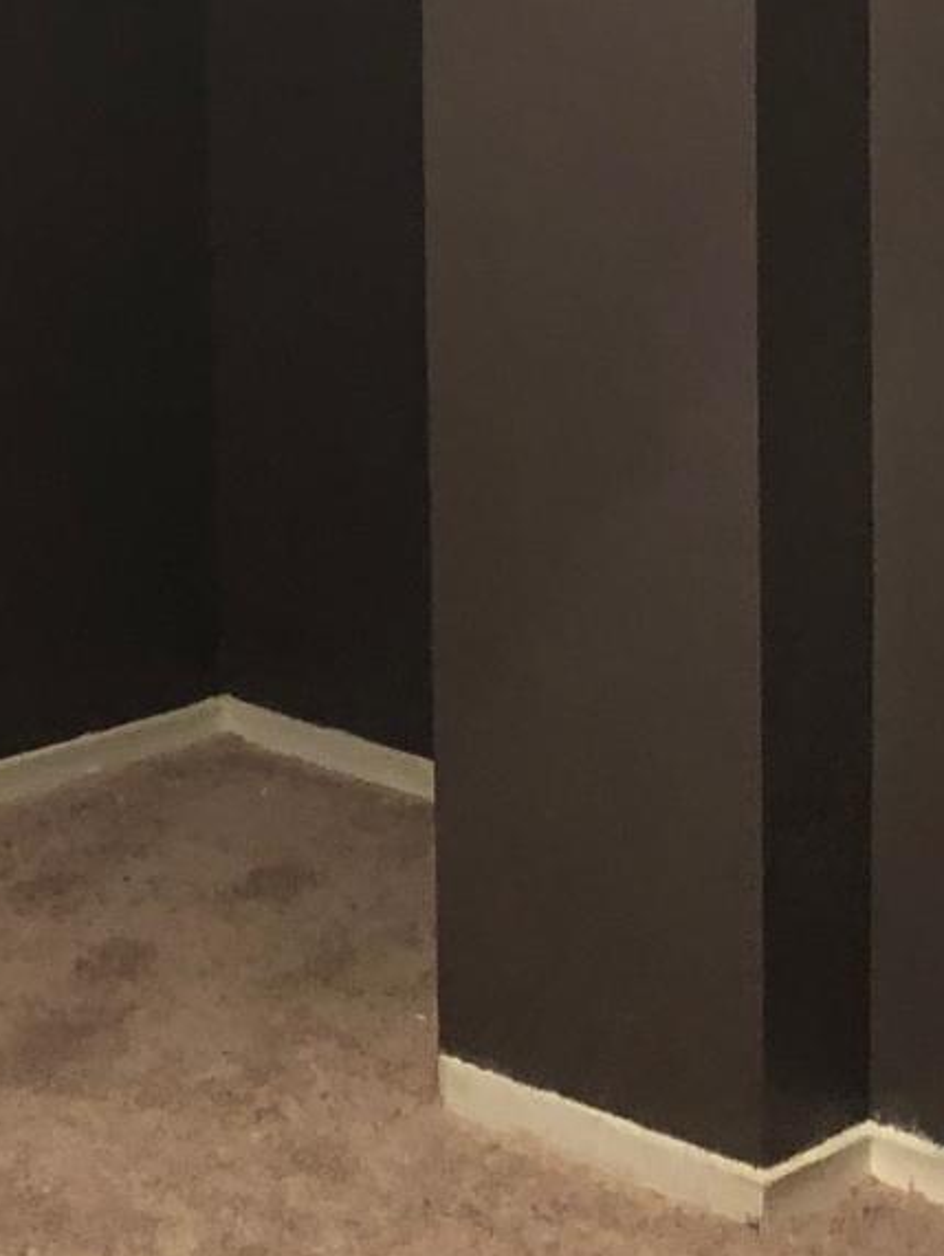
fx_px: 3559
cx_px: -75
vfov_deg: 19.4
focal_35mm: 98
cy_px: -40
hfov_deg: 14.8
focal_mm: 4
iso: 100
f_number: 1.8
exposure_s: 1/6
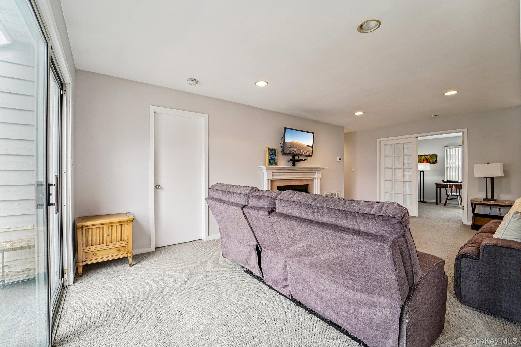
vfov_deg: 81.2
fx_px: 203
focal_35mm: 14
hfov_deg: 104.3
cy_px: 174
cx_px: 260
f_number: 8
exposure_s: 1/25
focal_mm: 14
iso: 400
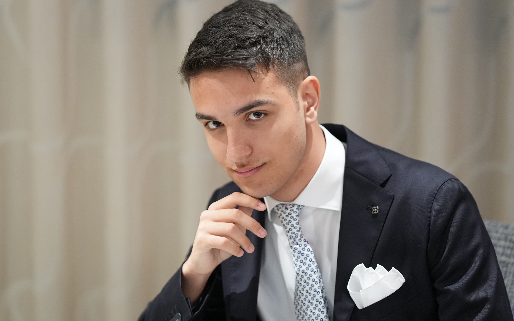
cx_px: 258
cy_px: 157
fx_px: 1821
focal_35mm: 130
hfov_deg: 16.1
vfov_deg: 10.1
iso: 2500
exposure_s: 1/320
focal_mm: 85
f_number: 1.6
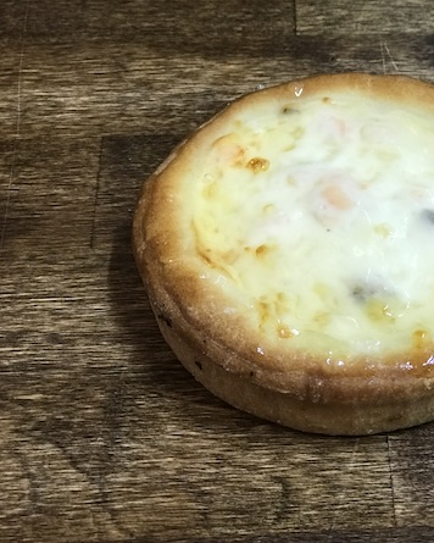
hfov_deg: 20.2
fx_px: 1204
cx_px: 356
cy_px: 271
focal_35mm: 75
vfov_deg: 25.4
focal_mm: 6.6
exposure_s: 1/50
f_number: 2.8
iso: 320
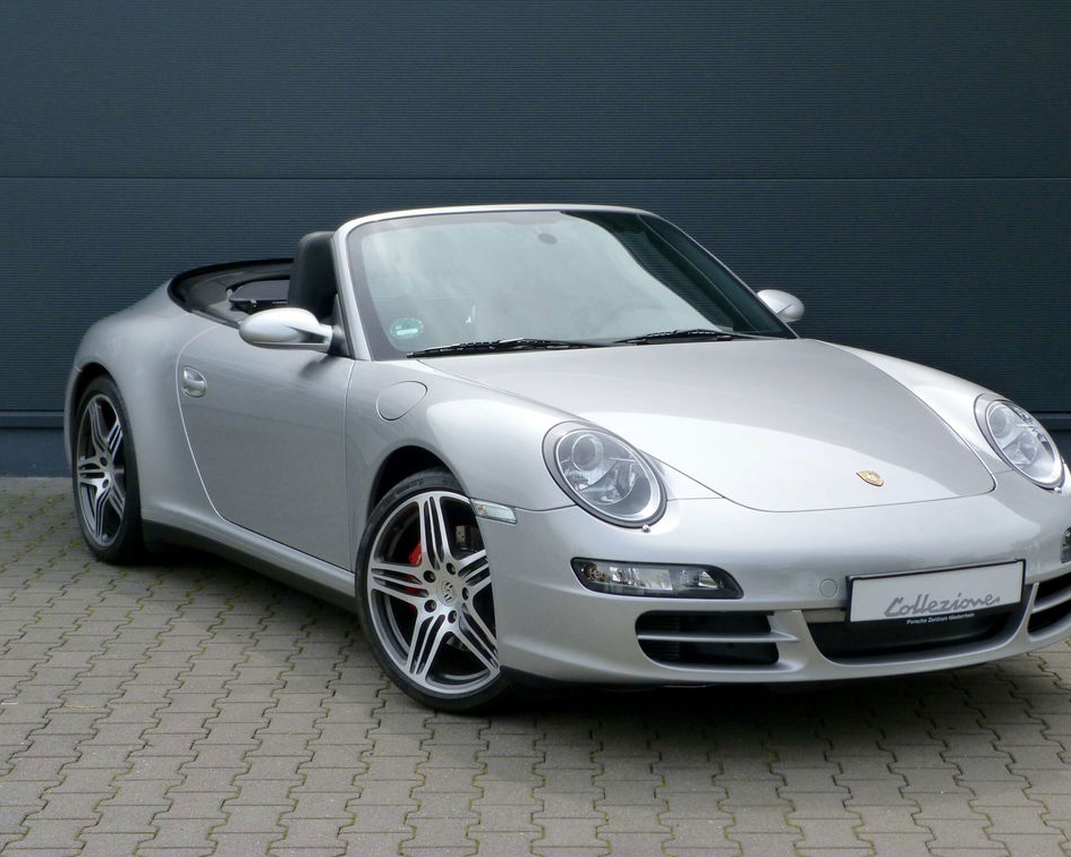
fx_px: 2346
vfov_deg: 20.7
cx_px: 552
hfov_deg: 25.7
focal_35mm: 74
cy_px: 425
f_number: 5.6
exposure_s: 1/320
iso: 125
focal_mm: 12.6
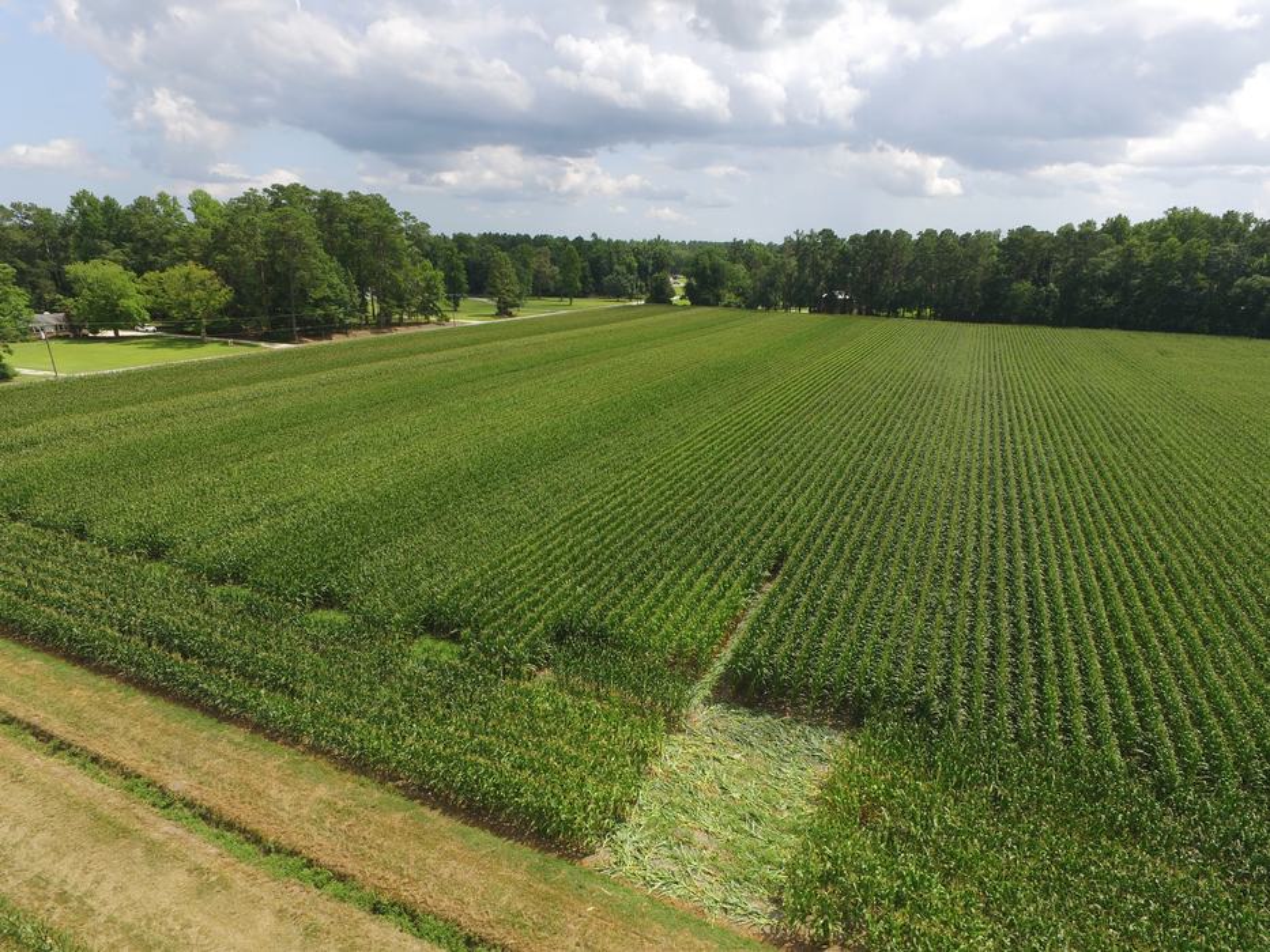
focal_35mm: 20
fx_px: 734
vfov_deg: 66.0
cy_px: 476
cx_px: 635
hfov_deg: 81.7
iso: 100
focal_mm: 3.61
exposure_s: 1/777
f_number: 2.8
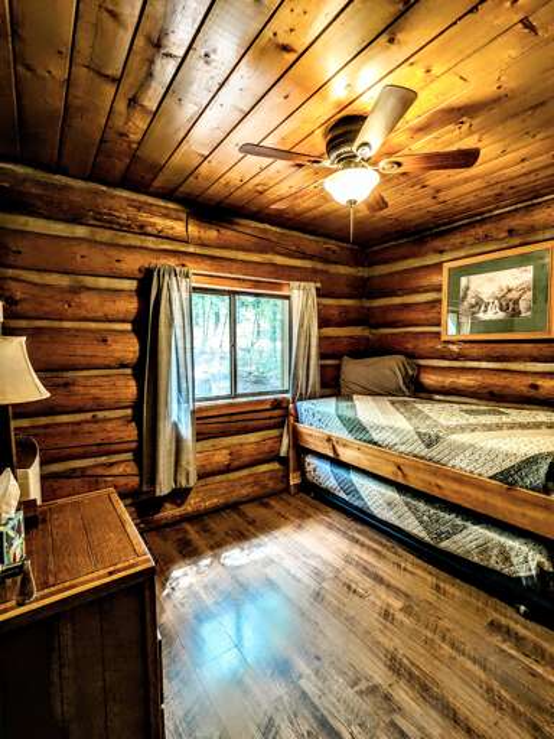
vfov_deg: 94.5
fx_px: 341
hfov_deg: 78.1
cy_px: 370
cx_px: 277
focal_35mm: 16
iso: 54
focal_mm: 2.35
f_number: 2.2
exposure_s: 1/30
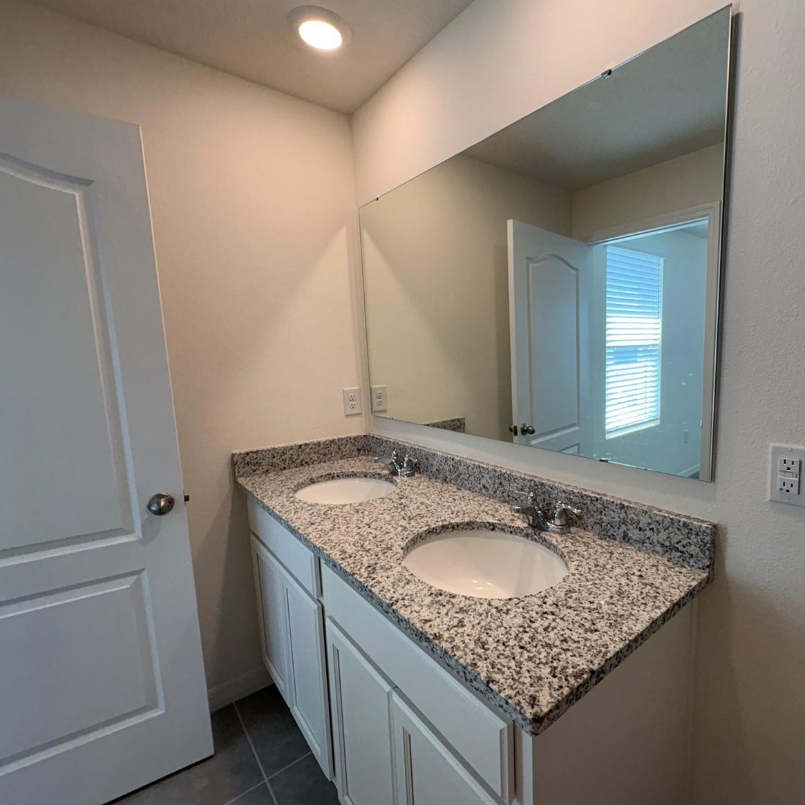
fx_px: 447
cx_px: 499
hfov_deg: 82.5
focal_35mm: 17
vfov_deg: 84.0
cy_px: 409
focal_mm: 2.22
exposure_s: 1/120
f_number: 2.2
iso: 80
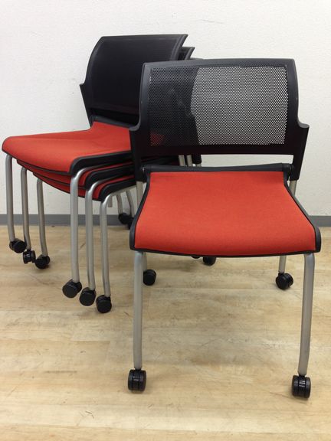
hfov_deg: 42.9
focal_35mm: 33
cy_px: 220
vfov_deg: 55.4
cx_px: 166
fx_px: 421
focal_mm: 4.12
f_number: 2.4
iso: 50
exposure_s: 1/20
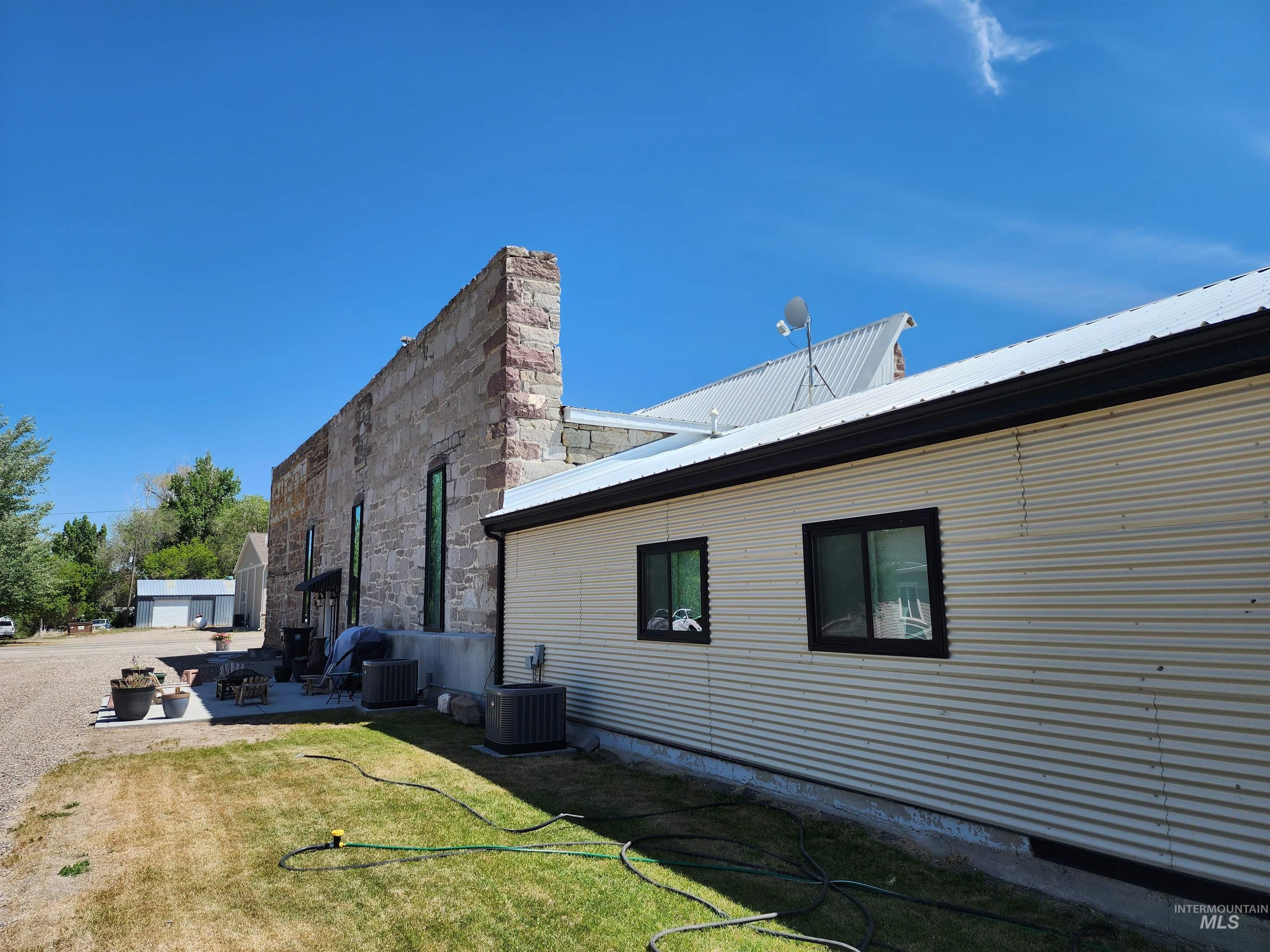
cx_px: 635
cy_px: 476
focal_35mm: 23
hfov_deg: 73.9
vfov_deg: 58.9
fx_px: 844
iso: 12
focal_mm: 6.4
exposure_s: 1/984
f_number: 1.8
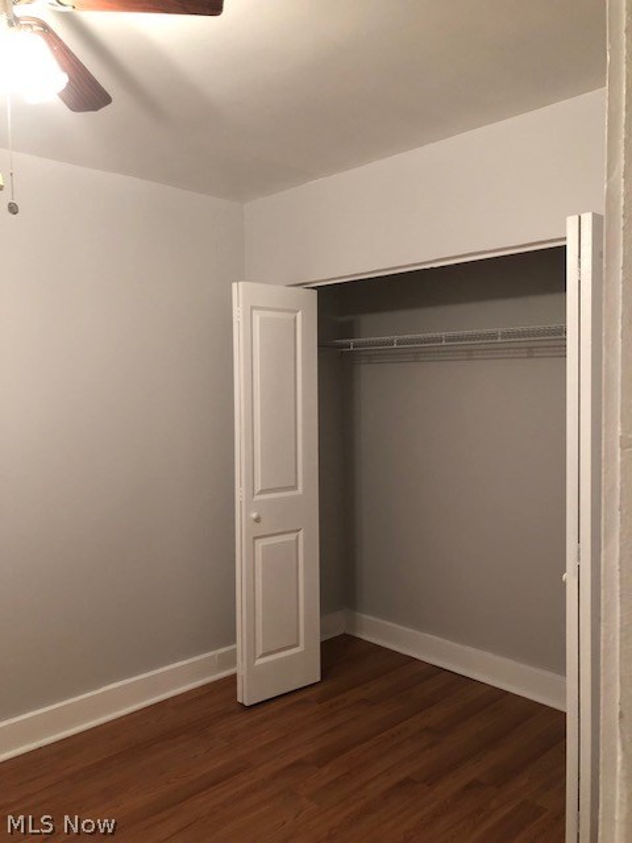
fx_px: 682
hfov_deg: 49.7
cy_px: 422
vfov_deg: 63.4
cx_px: 316
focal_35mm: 28
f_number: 1.8
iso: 100
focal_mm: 4
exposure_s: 1/15
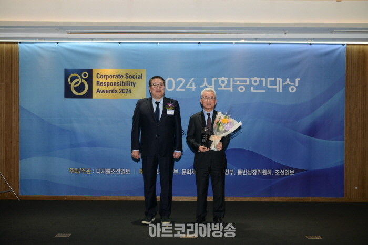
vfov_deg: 29.3
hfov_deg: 42.7
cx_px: 184
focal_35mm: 46
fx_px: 470
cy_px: 122
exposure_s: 1/250
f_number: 7.1
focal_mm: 46
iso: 800
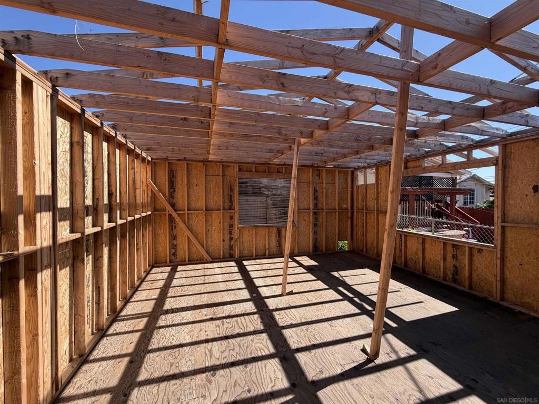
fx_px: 218
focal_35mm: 14
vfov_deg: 85.7
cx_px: 270
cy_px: 202
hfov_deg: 102.1
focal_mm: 2.22
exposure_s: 1/770
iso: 40
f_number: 2.2
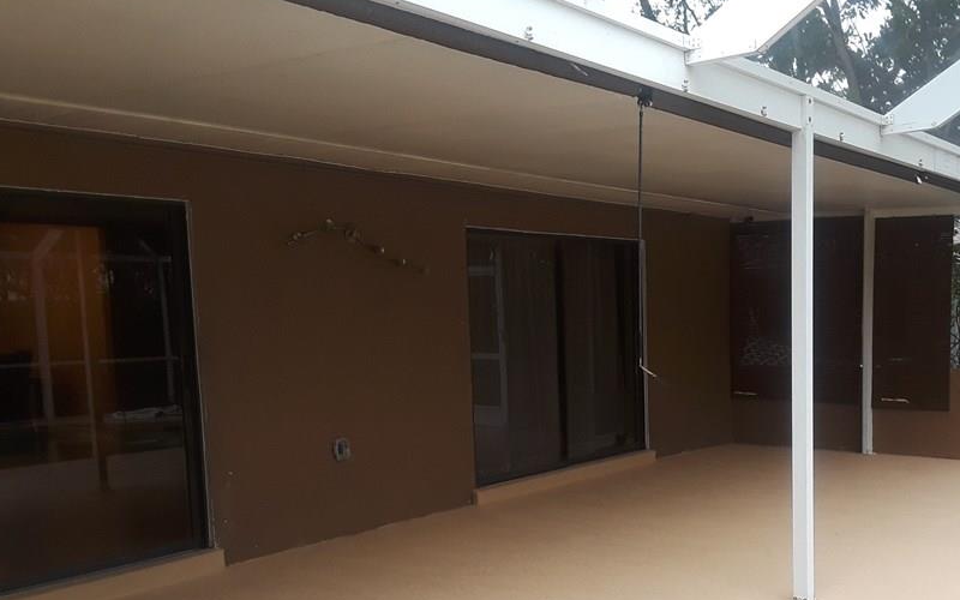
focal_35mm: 38
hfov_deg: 51.0
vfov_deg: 33.3
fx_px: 994
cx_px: 605
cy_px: 394
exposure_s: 1/60
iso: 64
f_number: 1.9
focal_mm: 2.9
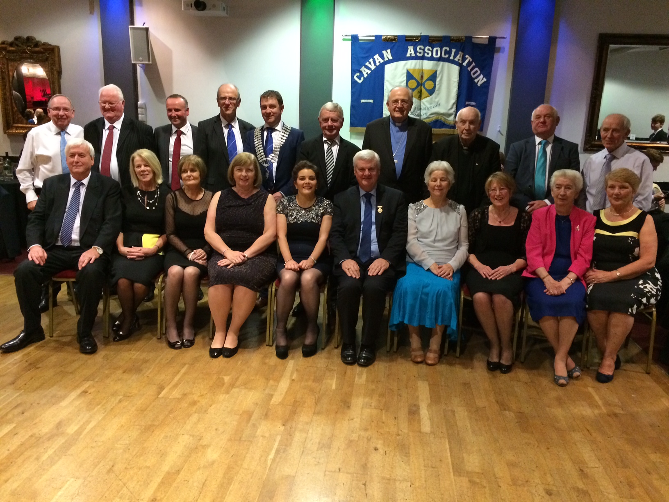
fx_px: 560
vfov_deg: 48.2
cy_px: 251
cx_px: 334
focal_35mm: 29
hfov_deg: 61.7
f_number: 2.2
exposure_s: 1/17
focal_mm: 4.15
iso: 400
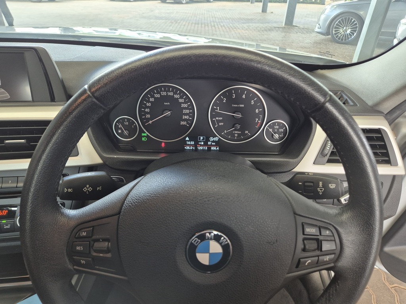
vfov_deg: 58.9
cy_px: 152
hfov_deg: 73.9
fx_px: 270
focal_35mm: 23
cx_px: 203
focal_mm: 5.4
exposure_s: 1/100
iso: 250
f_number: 1.8
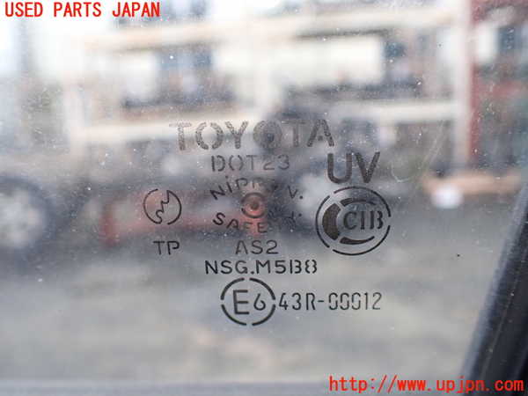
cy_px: 198
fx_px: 458
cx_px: 264
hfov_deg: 60.0
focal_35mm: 30
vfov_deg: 46.8
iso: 200
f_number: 2.3
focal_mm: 5.4
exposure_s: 1/125
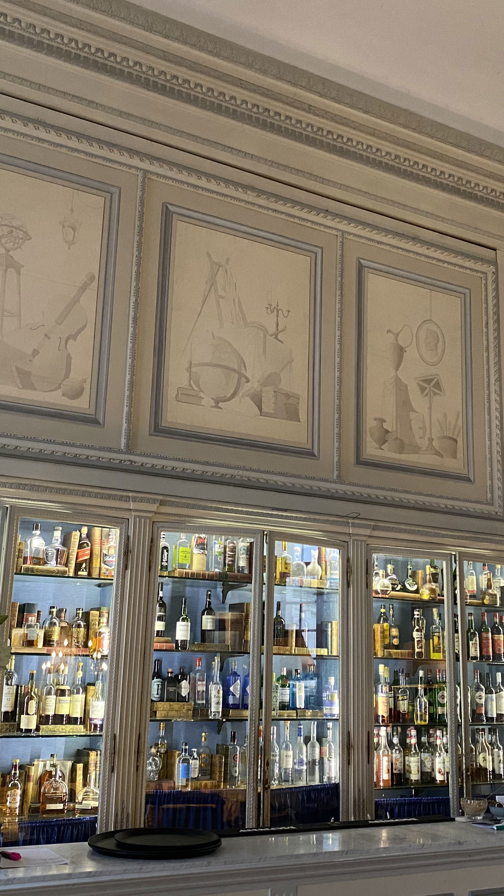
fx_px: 903
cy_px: 447
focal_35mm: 38
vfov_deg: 52.8
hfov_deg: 31.2
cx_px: 277
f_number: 1.8
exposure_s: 1/50
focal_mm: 4.25
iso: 500
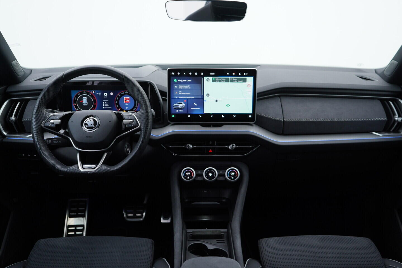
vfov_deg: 36.9
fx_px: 402
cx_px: 201
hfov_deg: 53.1
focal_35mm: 36
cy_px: 134
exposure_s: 1/40
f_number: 2.8
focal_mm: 24
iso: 125
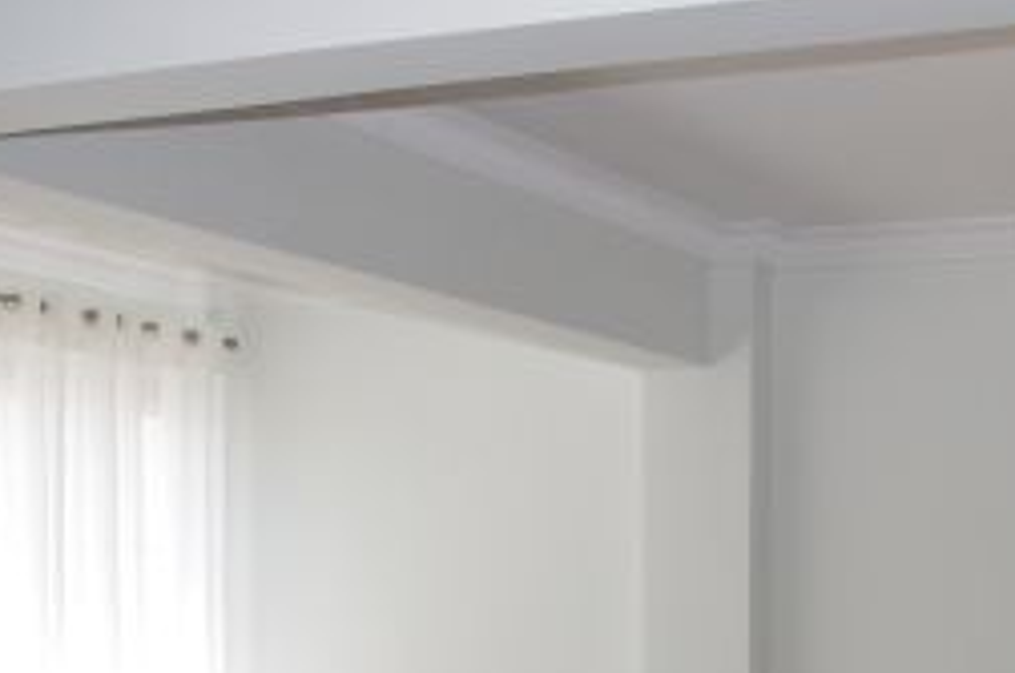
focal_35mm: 75
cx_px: 999
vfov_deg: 17.5
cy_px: 735
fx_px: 2111
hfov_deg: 25.8
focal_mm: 18
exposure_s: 1/180
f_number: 5
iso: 200
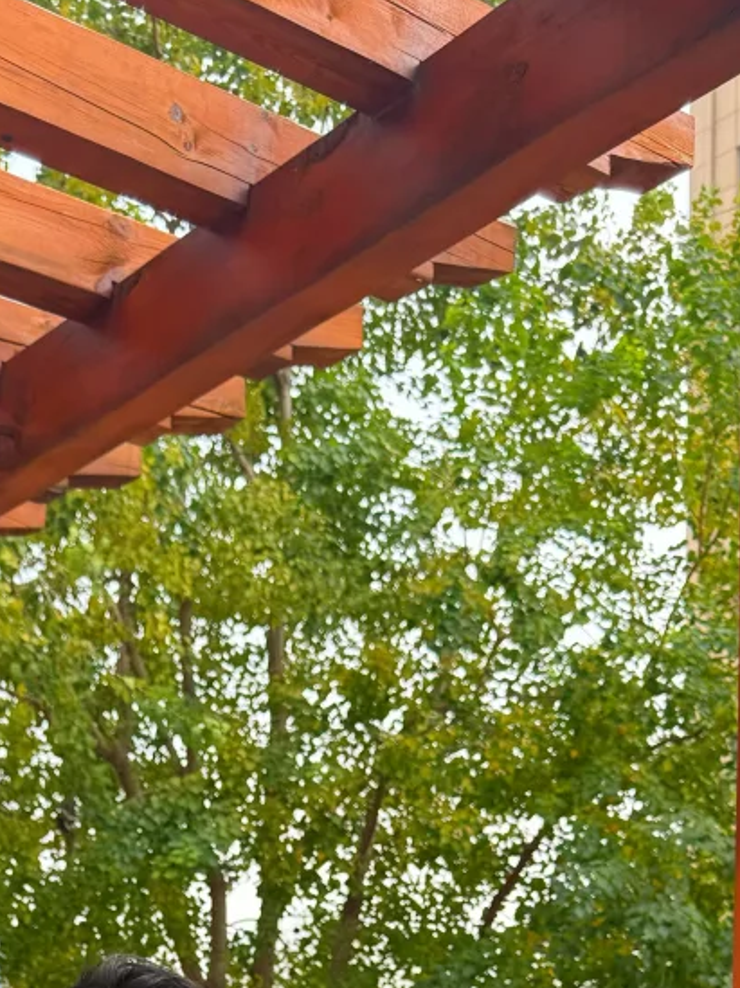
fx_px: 1798
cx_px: 103
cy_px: 1238
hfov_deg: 22.8
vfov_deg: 26.6
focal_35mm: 63
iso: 80
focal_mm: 6.86
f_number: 1.78
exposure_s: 1/451
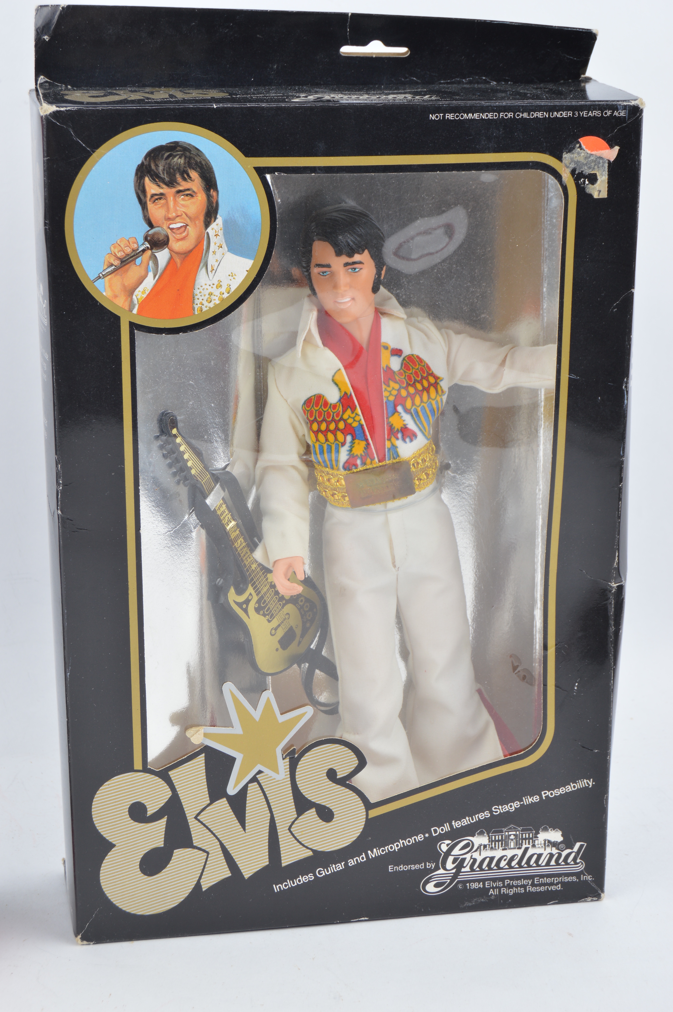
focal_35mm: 63
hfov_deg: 21.5
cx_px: 336
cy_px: 506
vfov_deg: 31.9
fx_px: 1770
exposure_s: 1/30
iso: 100
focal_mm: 42
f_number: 9
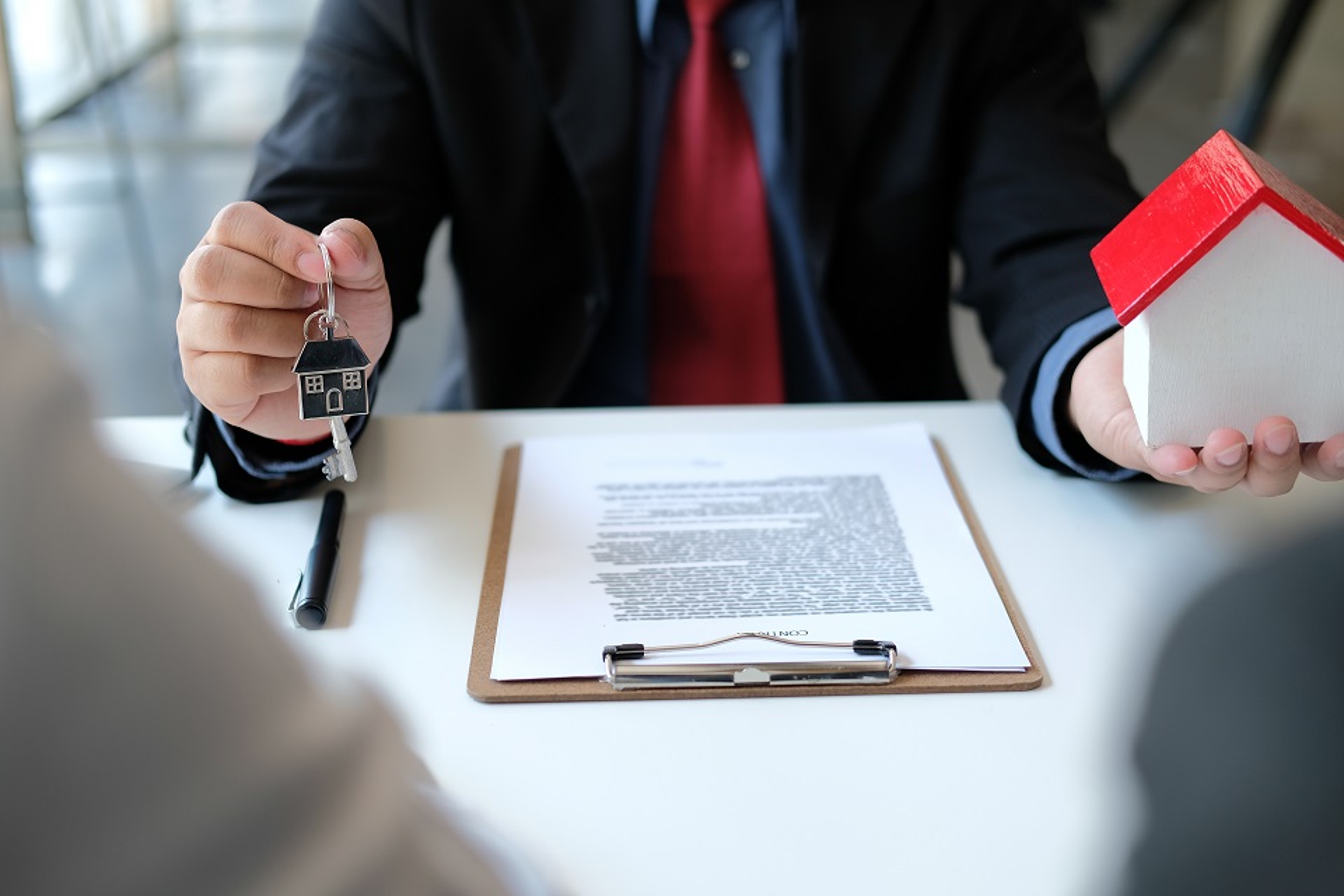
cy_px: 448
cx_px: 672
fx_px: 1979
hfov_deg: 37.5
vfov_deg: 25.5
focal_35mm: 53
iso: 200
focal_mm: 35
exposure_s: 1/125
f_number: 2
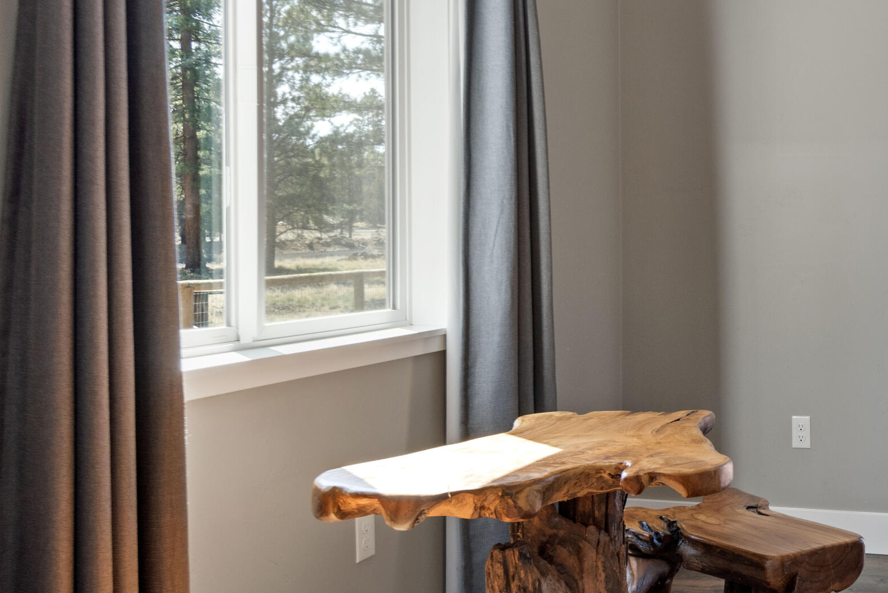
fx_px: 1135
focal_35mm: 46
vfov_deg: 29.3
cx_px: 839
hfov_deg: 38.9
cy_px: 273
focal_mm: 24
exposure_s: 1/25
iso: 200
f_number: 8
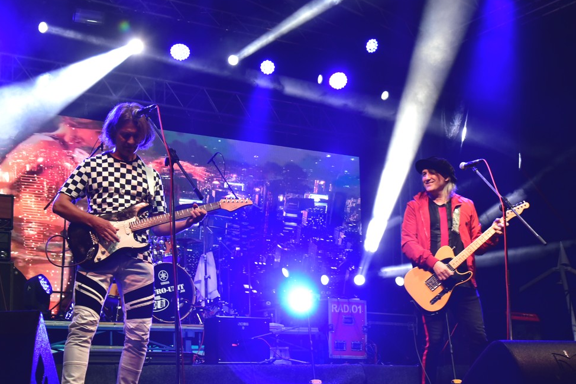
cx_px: 319
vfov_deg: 22.2
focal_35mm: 61
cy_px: 238
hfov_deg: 32.9
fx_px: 976
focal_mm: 44
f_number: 5.6
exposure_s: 1/200
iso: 3200
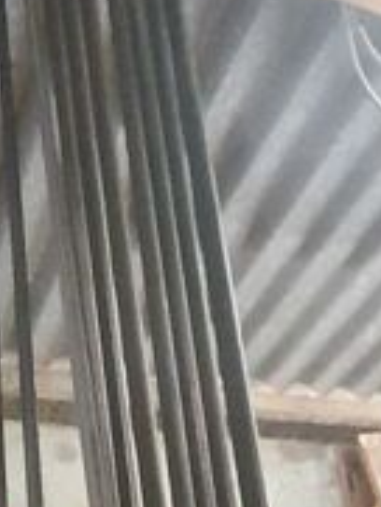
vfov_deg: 38.6
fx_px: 674
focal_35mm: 46
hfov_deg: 28.8
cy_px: 448
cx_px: -31
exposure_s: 1/17
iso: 1000
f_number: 2.2
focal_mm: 1.13
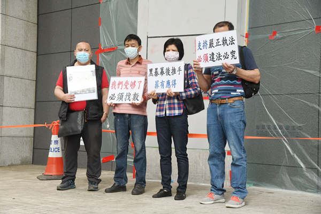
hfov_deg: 30.5
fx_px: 588
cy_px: 107
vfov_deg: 20.6
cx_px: 160
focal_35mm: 66
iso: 1000
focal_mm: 66
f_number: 8
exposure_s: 1/200
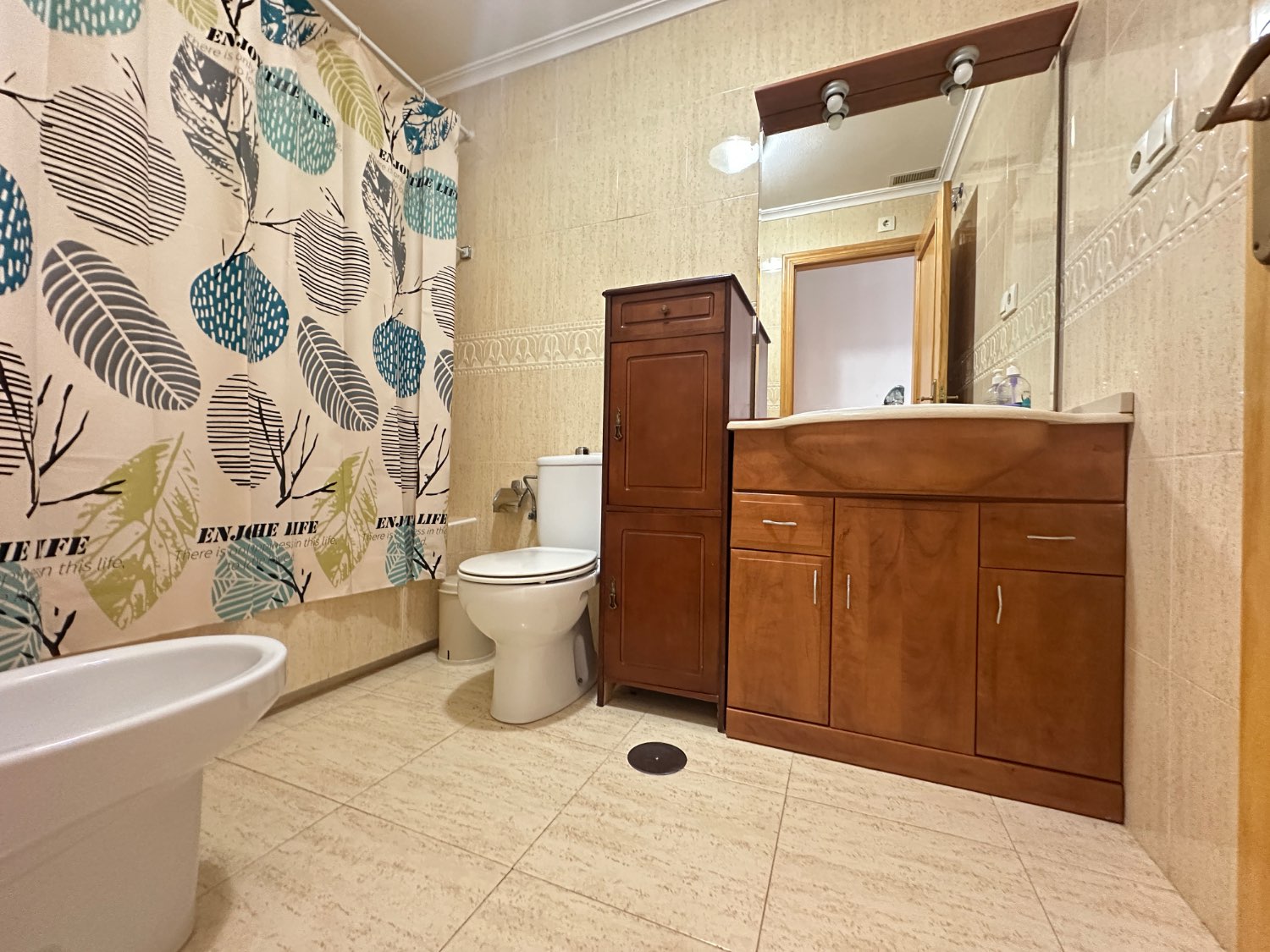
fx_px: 514
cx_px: 635
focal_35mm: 14
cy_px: 476
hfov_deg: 102.1
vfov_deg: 85.7
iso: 800
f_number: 2.2
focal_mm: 2.22
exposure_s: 1/50
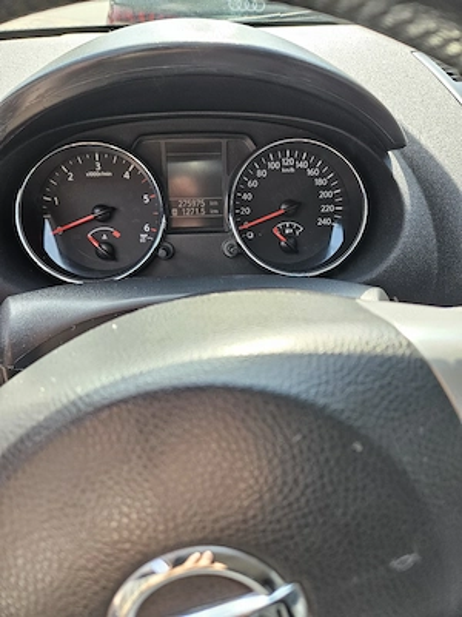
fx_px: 409
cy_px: 308
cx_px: 231
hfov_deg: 58.9
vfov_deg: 73.9
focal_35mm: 23
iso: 125
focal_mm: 5.4
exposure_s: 1/192
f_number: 1.8
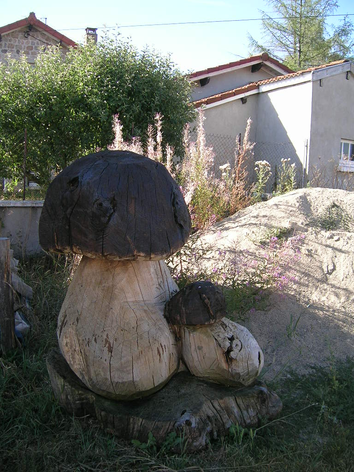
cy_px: 236
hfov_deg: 40.7
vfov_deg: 52.6
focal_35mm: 35
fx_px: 477
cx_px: 177
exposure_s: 1/257
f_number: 2.8
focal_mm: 5.4
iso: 50
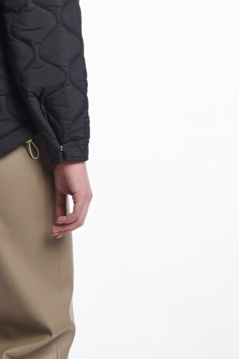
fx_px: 1766
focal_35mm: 177
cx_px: -41
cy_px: 159
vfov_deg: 11.6
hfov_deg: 7.7
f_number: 8
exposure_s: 1/160
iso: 125
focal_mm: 59
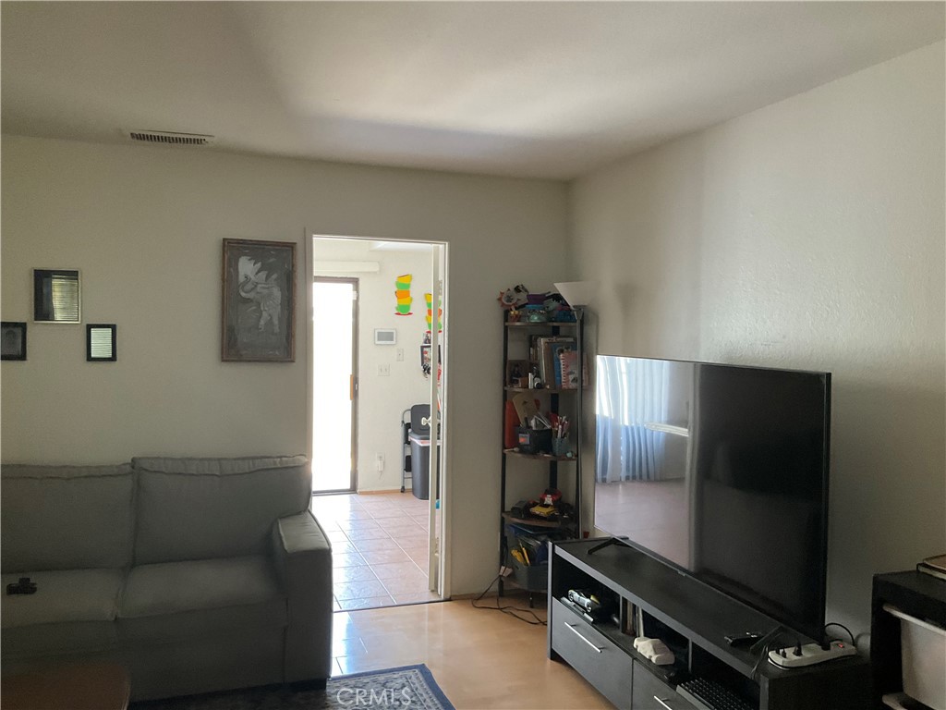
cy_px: 355
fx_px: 793
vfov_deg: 48.2
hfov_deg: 61.7
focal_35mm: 29
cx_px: 473
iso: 200
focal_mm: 3
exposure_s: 1/60
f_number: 1.8
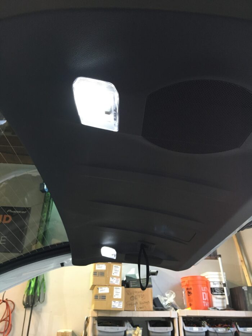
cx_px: 126
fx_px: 281
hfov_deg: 48.2
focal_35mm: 29
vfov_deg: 61.7
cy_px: 168
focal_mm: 4.15
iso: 200
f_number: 2.2
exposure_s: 1/17
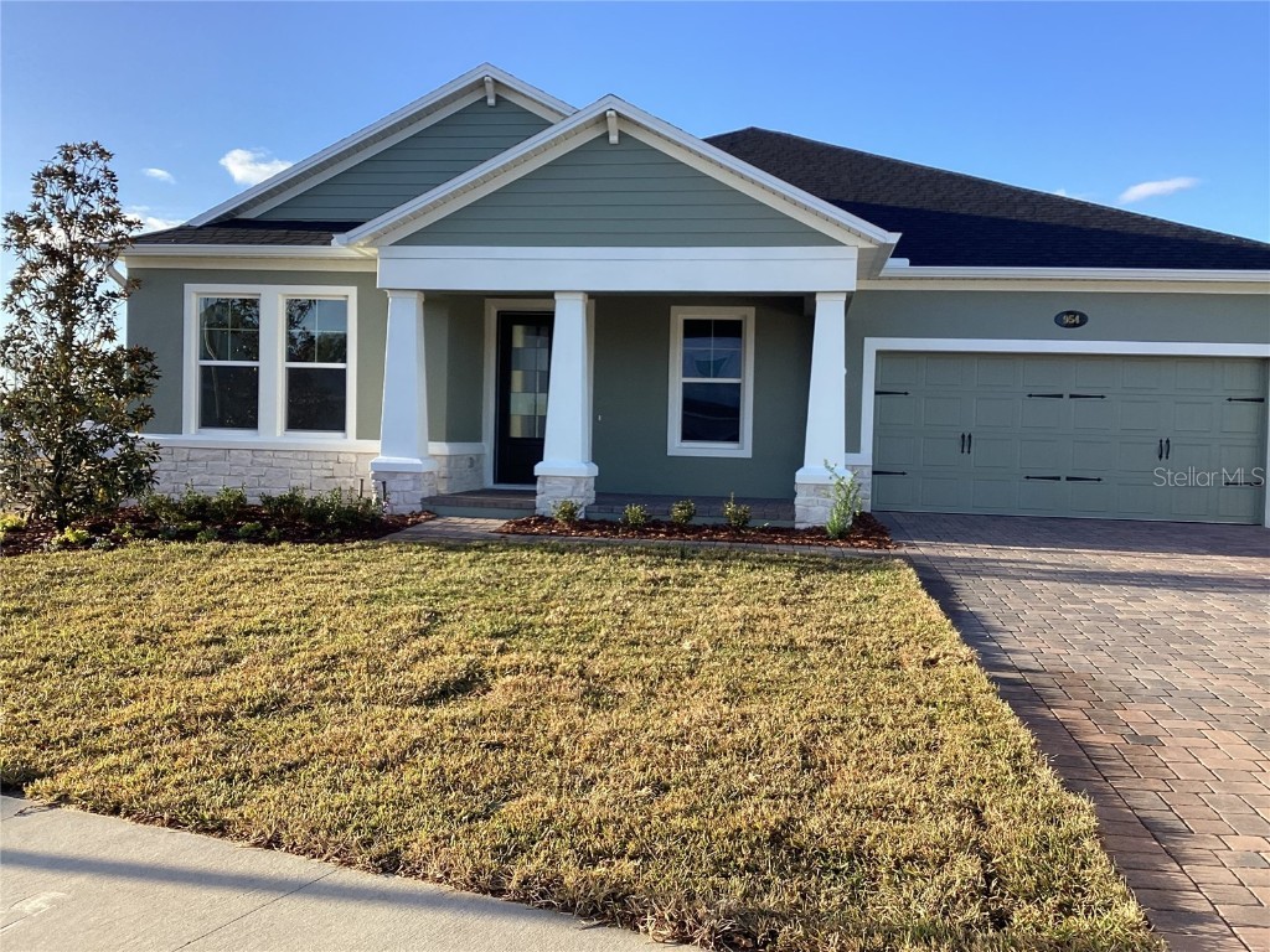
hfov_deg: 58.4
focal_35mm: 31
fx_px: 1137
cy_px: 476
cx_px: 635
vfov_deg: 45.4
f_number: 2.4
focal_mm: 3.3
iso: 25
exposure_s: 1/397
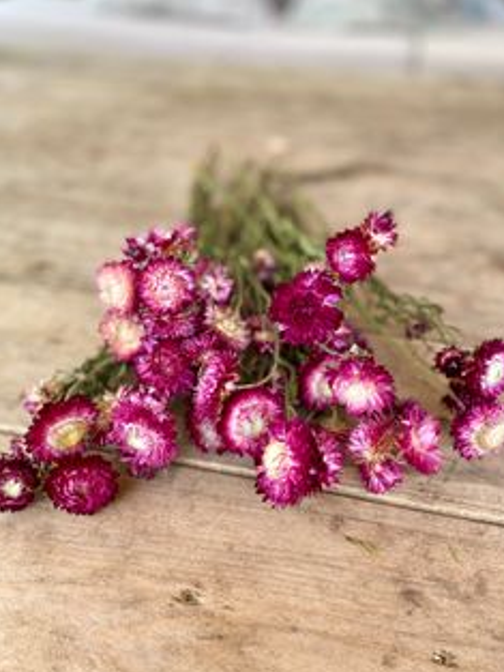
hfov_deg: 45.5
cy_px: 364
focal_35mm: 31
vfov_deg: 58.3
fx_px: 601
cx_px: 249
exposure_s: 1/368
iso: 32
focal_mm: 4.25
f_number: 1.8
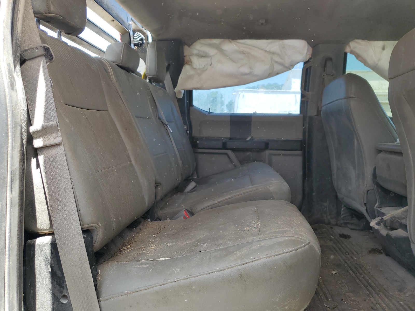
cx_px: 208
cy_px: 156
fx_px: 312
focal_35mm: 26
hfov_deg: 67.3
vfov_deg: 53.1
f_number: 1.5
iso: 50
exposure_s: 1/312
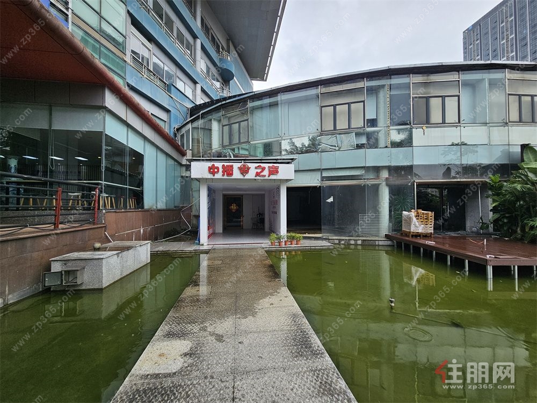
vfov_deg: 89.9
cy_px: 202
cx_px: 268
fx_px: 202
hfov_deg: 106.2
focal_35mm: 13
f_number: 2.2
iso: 50
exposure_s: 1/854
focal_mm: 2.2
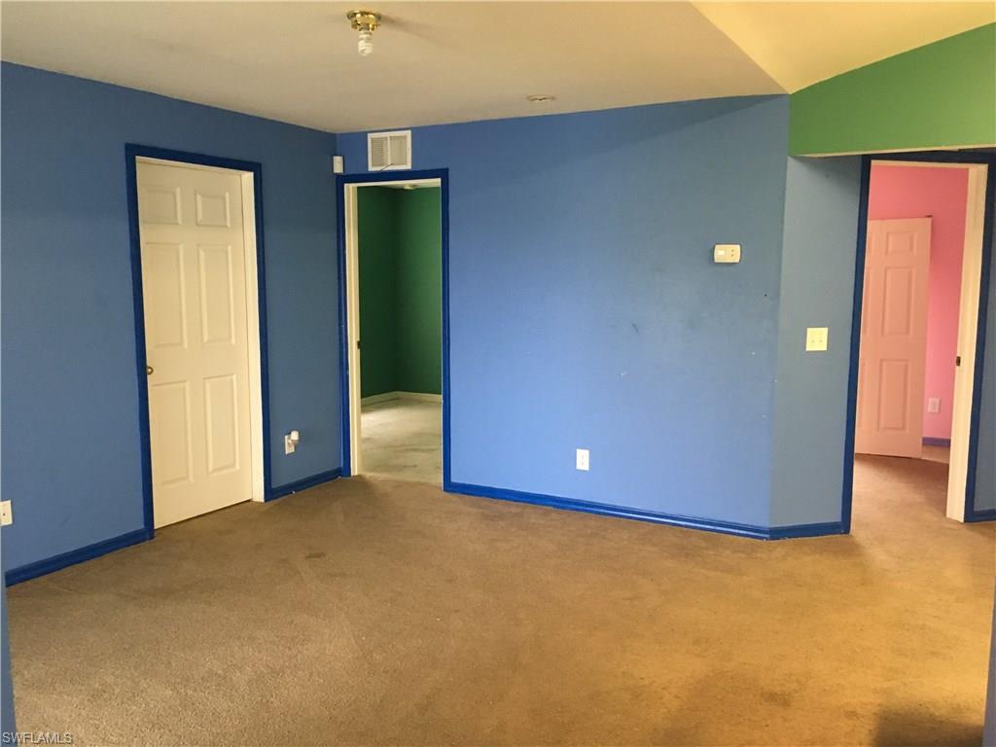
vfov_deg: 48.2
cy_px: 374
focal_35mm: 29
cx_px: 498
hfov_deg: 61.7
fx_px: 834
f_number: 2.2
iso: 200
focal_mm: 4.15
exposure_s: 1/17
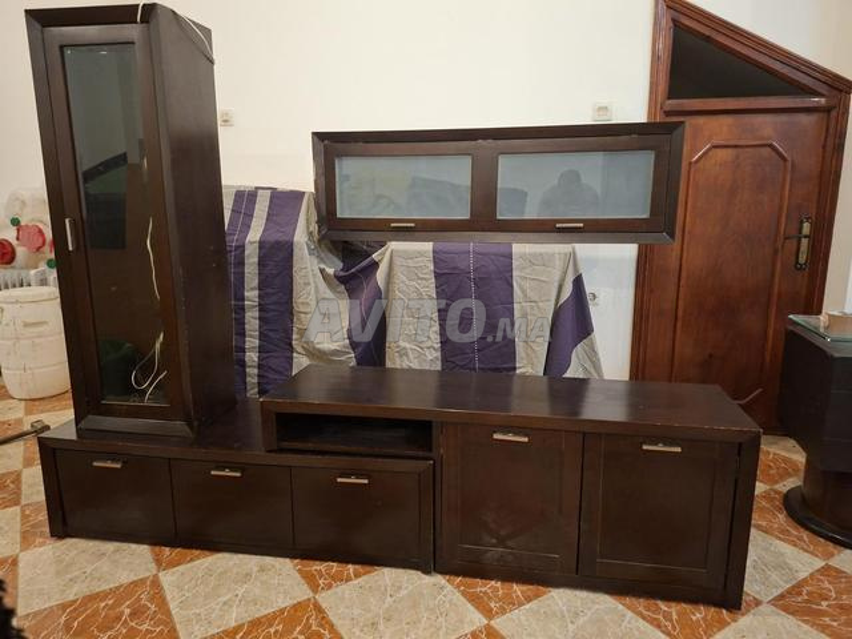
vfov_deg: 58.9
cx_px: 426
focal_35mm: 23
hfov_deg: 73.9
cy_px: 320
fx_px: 566
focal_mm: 5.54
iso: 640
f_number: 1.8
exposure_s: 1/25
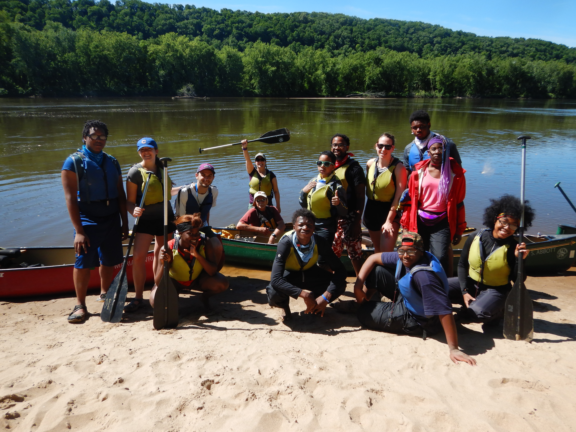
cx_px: 288
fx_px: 399
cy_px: 216
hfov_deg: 71.6
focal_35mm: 24
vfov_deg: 56.8
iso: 125
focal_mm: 4.3
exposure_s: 1/1500
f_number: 2.8
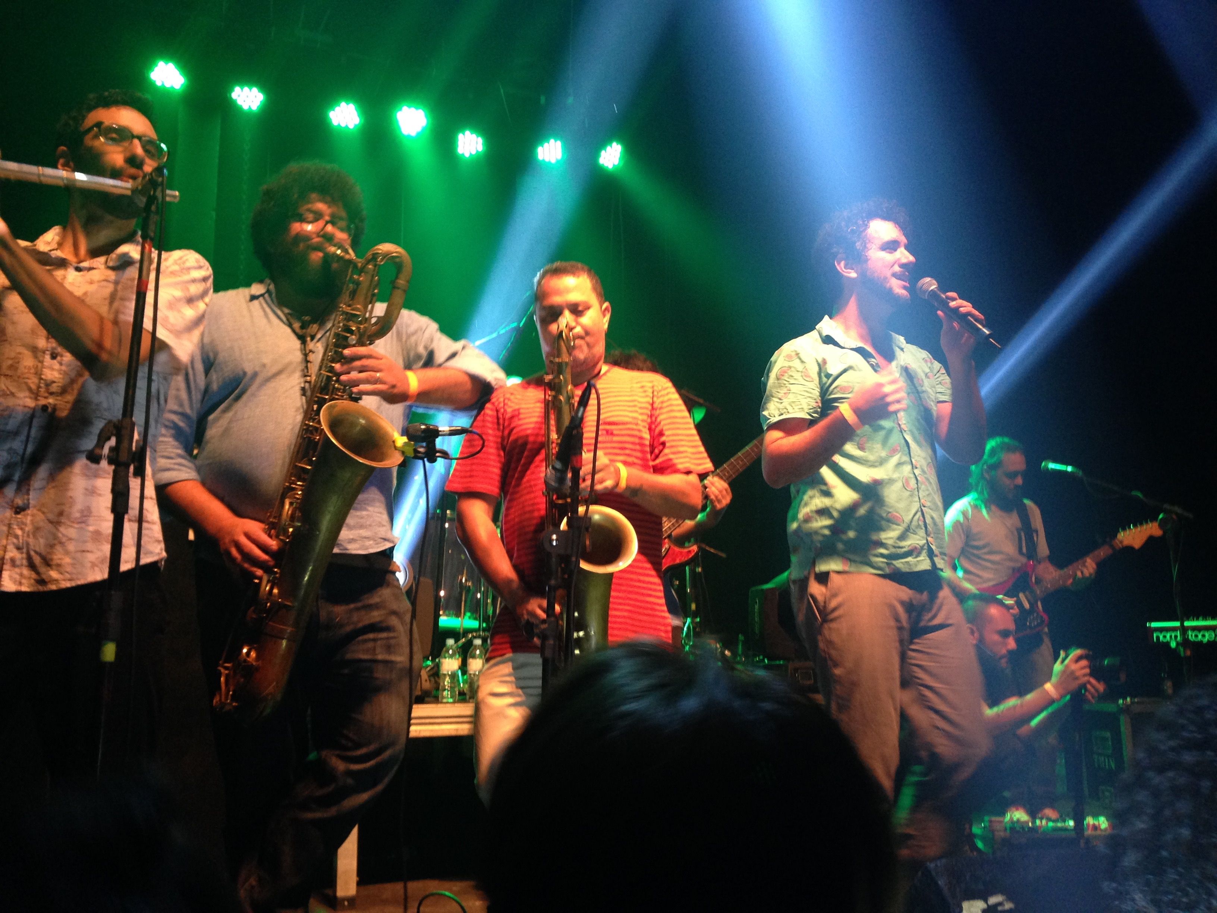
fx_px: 1160
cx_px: 608
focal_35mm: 33
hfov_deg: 55.4
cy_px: 456
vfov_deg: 42.9
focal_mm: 4.12
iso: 160
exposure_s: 1/20
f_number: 2.4
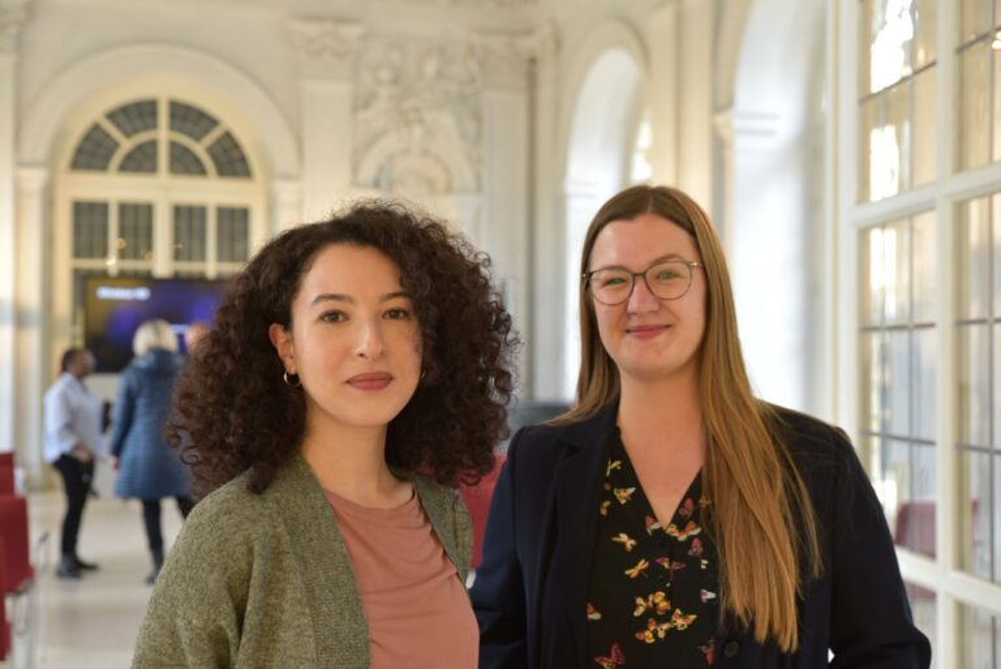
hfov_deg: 41.1
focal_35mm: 48
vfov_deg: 28.1
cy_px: 334
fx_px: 1335
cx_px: 500
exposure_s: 1/60
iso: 800
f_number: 4
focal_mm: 48
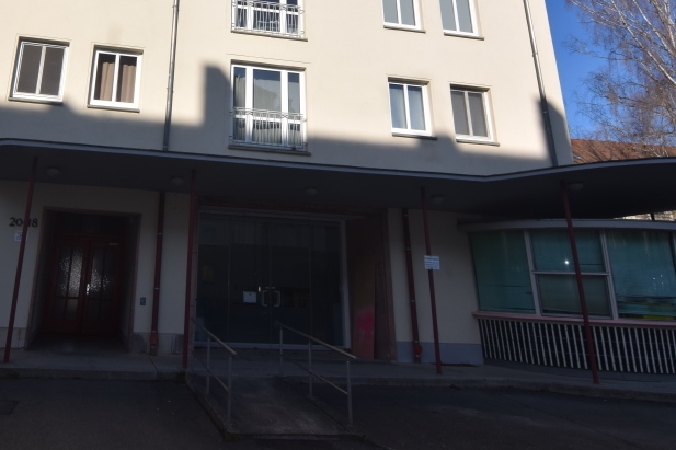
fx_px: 542
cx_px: 190
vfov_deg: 42.3
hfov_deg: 61.2
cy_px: 68
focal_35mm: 29
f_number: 10
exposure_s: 1/200
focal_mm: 11
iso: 100
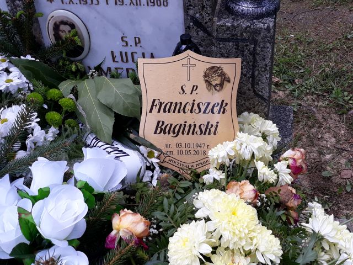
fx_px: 275
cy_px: 132
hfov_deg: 65.3
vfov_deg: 51.4
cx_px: 176
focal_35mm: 27
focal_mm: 3.71
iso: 40
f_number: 1.7
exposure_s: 1/329
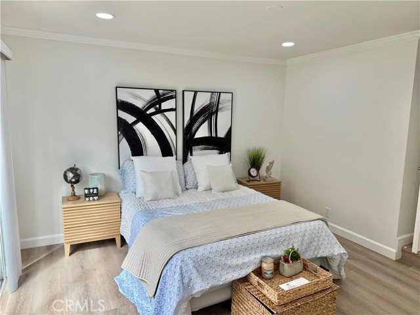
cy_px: 158
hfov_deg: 71.6
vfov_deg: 56.8
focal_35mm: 24
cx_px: 210
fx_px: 291
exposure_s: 1/355
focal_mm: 6.76
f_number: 1.78
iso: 80
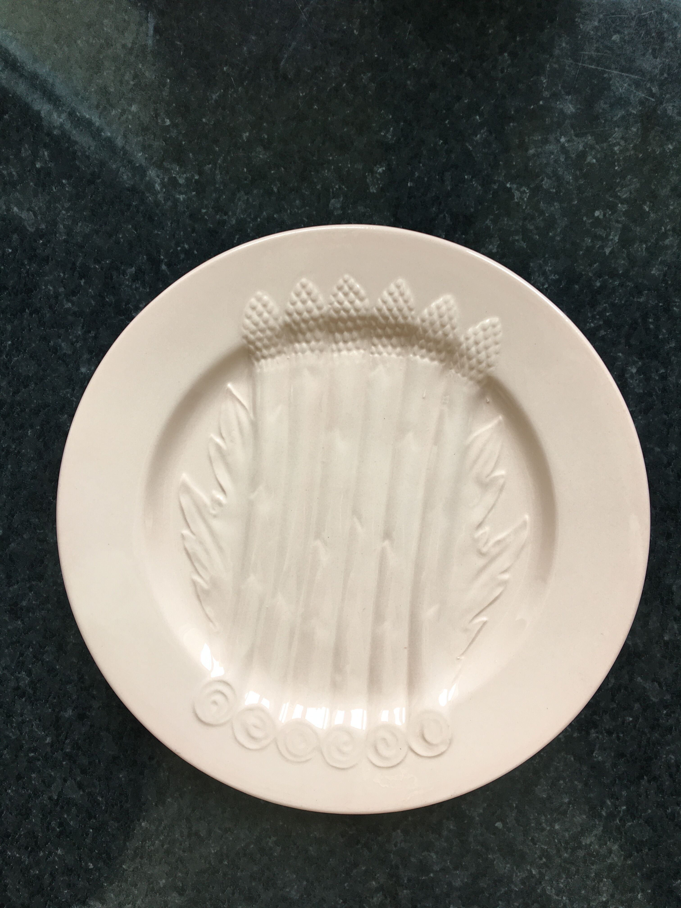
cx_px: 340
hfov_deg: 48.2
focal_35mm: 29
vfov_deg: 61.7
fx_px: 761
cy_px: 454
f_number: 2.2
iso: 25
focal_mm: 4.15
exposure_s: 1/154
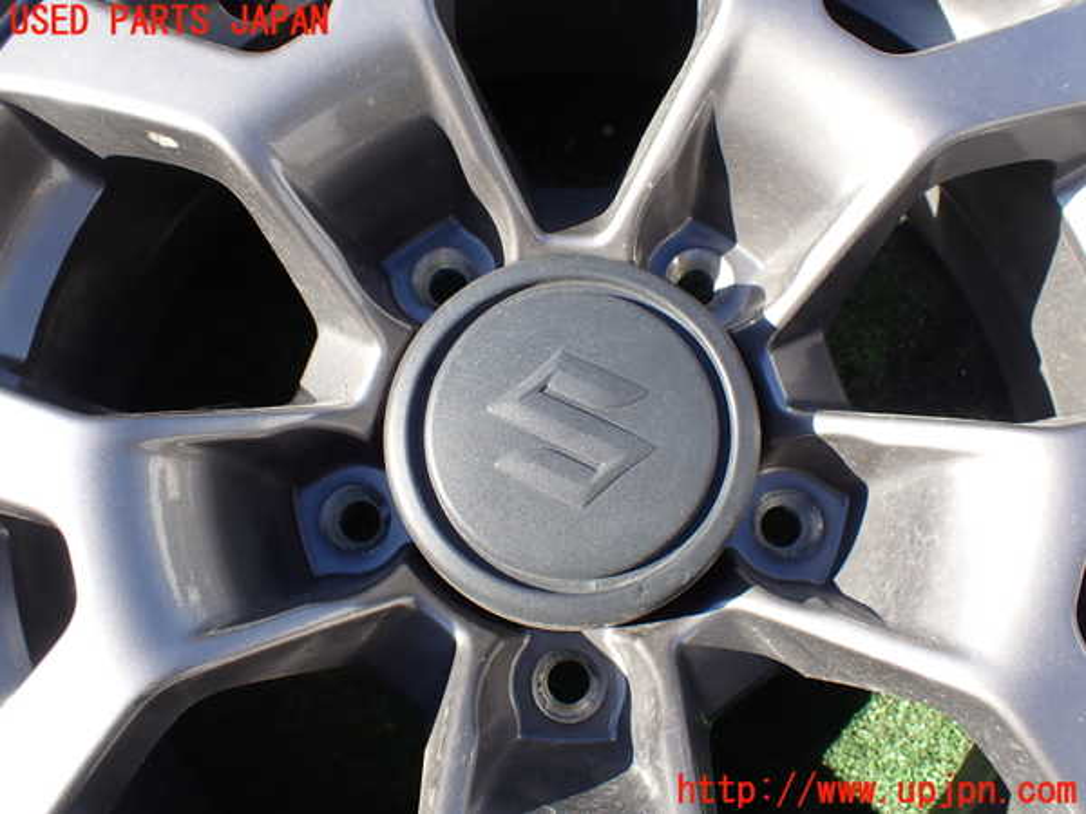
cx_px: 543
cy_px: 407
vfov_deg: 46.8
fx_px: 941
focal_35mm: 30
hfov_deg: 60.0
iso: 100
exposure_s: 1/320
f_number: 3.2
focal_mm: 5.4
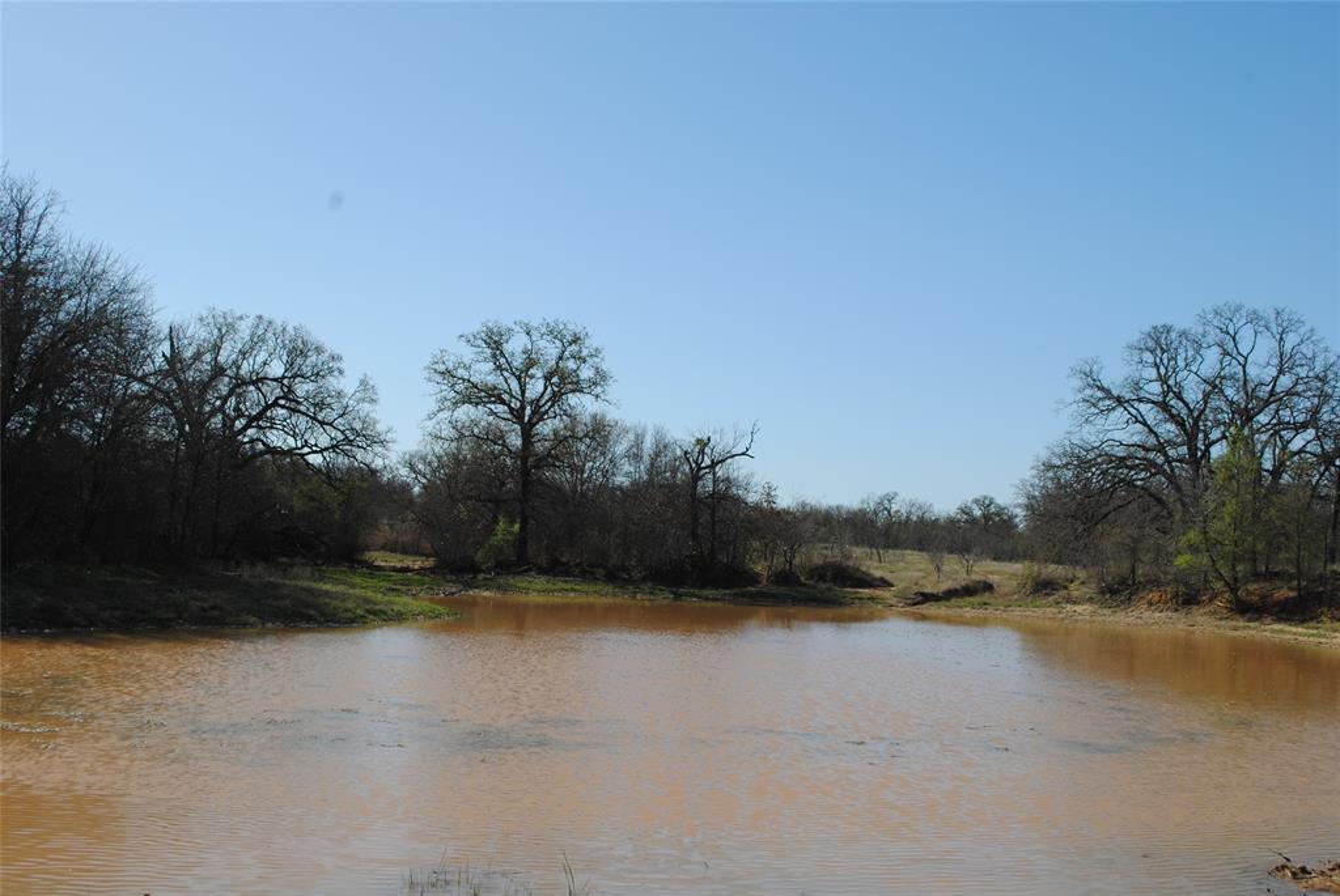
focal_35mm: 42
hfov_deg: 46.4
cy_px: 448
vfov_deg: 32.0
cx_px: 670
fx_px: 1565
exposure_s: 1/320
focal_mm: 28
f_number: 9
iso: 100
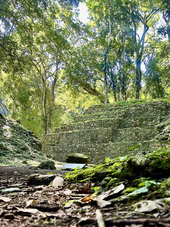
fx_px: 157
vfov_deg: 71.6
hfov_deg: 56.8
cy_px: 114
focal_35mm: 24
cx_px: 85
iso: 125
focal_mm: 6.9
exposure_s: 1/121
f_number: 1.8
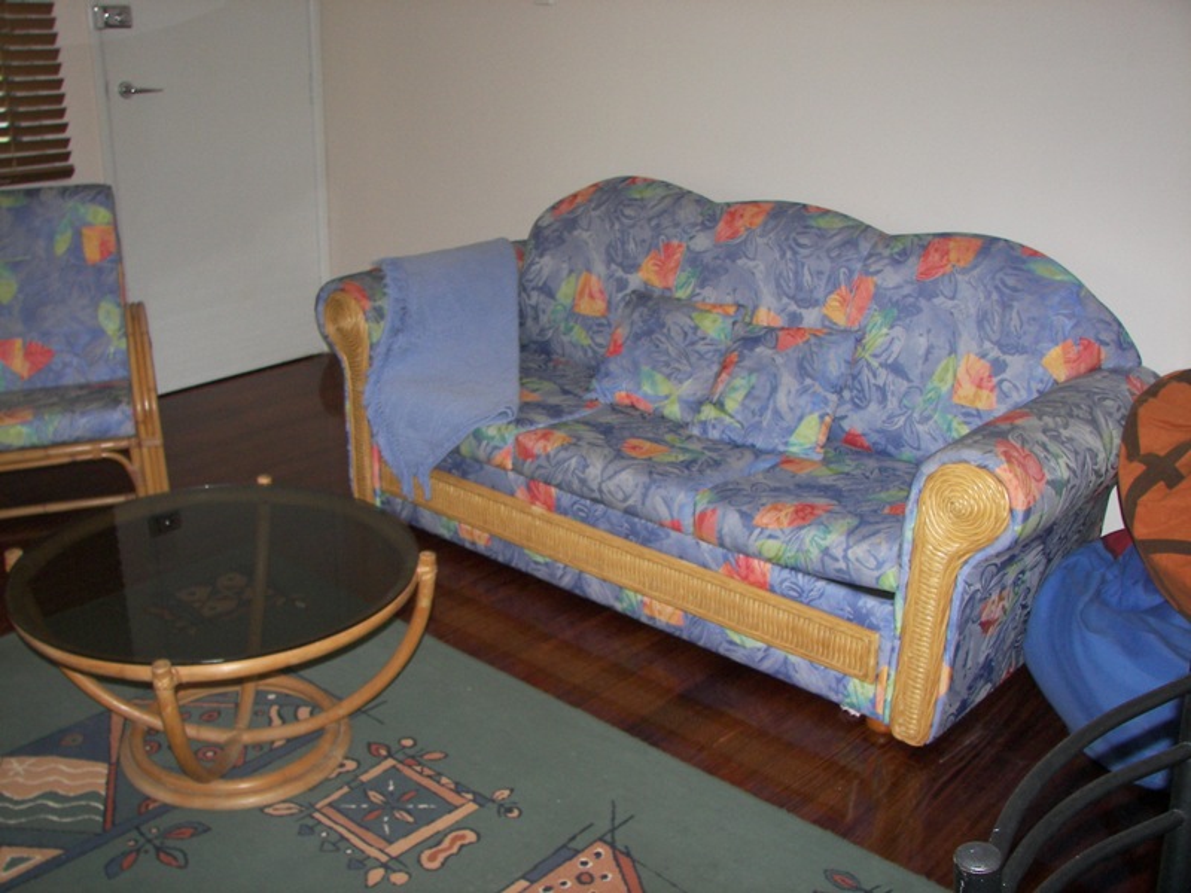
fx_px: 1239
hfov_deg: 51.4
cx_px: 596
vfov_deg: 39.7
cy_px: 446
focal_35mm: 36
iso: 100
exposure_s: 1/30
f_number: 2.8
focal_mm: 6
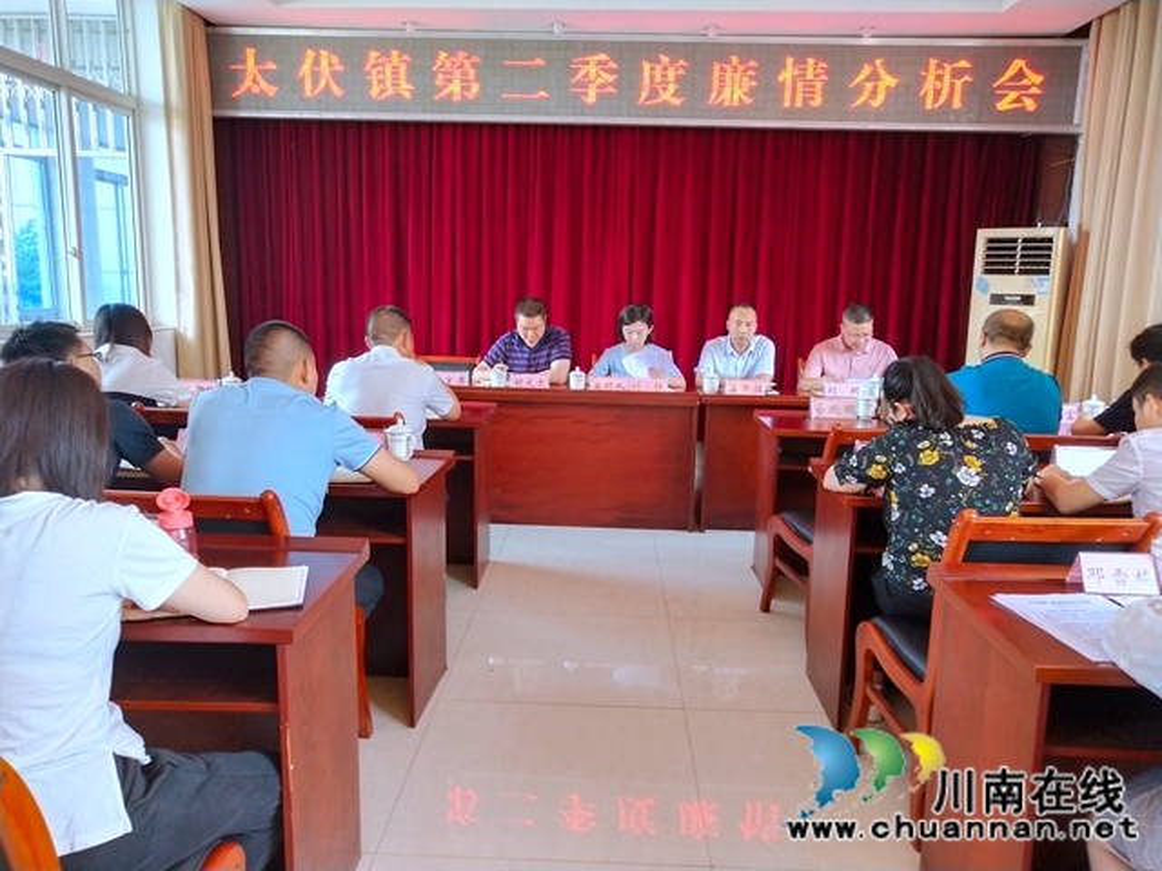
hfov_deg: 60.0
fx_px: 1007
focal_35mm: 30
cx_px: 581
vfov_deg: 46.8
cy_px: 436
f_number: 1.8
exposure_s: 1/50
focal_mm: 3.95
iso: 143
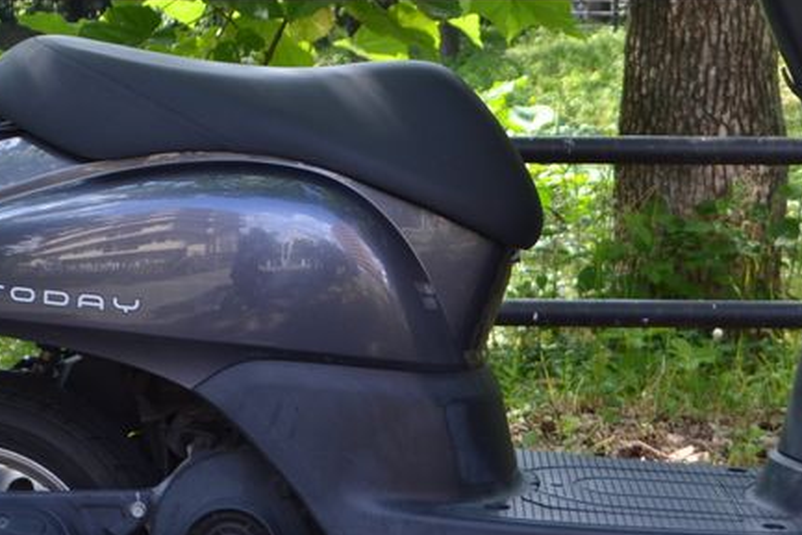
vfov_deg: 15.2
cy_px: 180
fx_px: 2006
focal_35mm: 90
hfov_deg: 22.5
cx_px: 513
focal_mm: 26
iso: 200
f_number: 5.6
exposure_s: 1/125
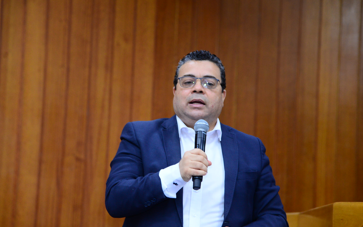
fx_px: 1395
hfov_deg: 14.8
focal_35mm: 141
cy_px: 125
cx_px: 183
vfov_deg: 9.3
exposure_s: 1/60
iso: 1600
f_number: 4
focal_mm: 120
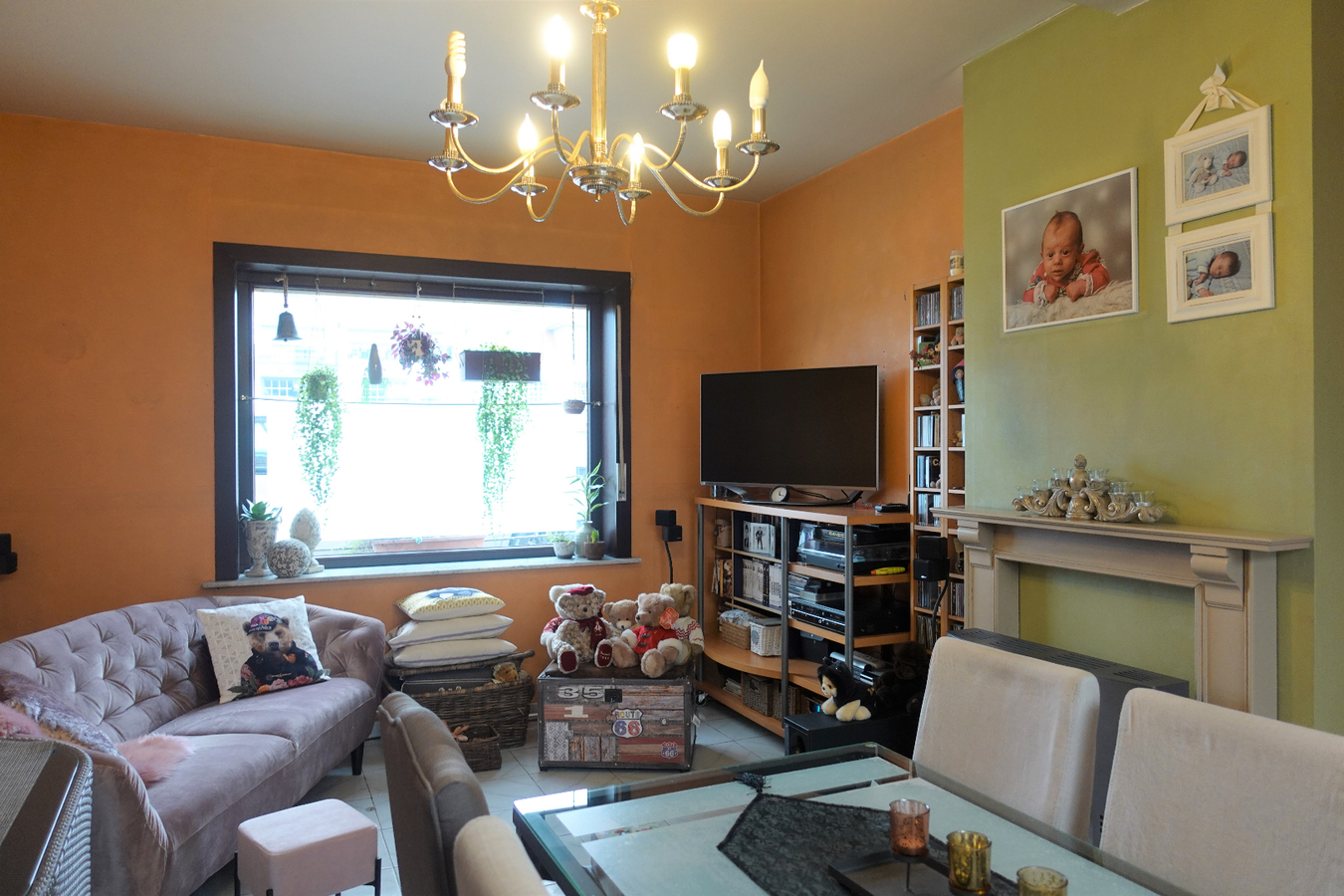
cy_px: 448
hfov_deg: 73.7
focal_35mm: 24
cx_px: 672
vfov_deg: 53.1
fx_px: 896
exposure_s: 1/60
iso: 250
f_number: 1.8
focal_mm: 8.8
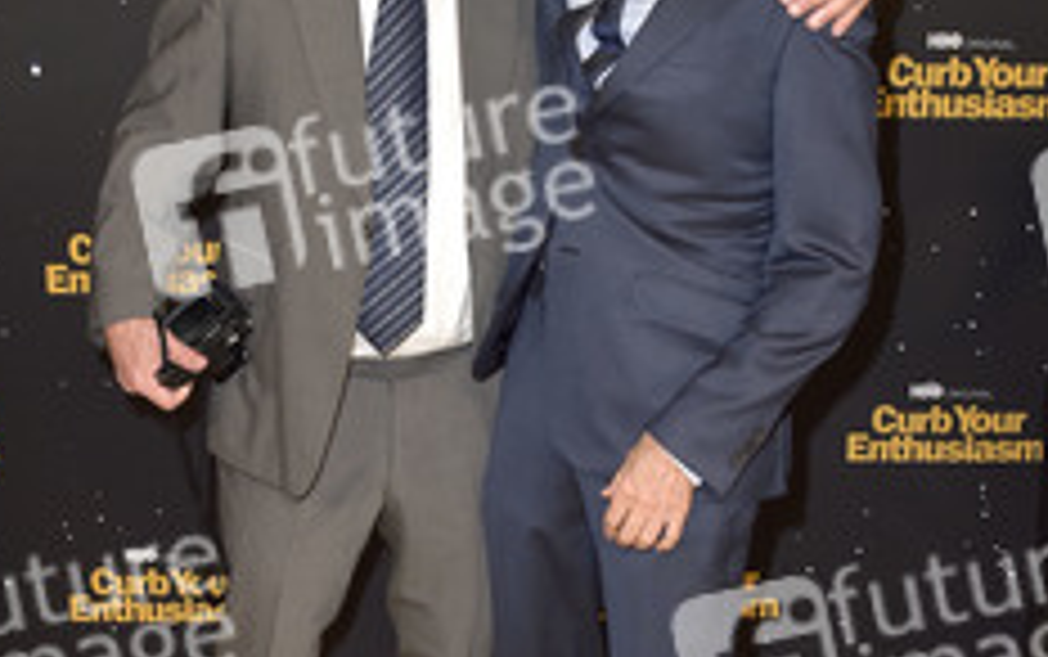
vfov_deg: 23.1
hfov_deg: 36.2
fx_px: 1601
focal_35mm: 56
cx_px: 497
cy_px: 418
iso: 320
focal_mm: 32
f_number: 7.1
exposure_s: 1/250
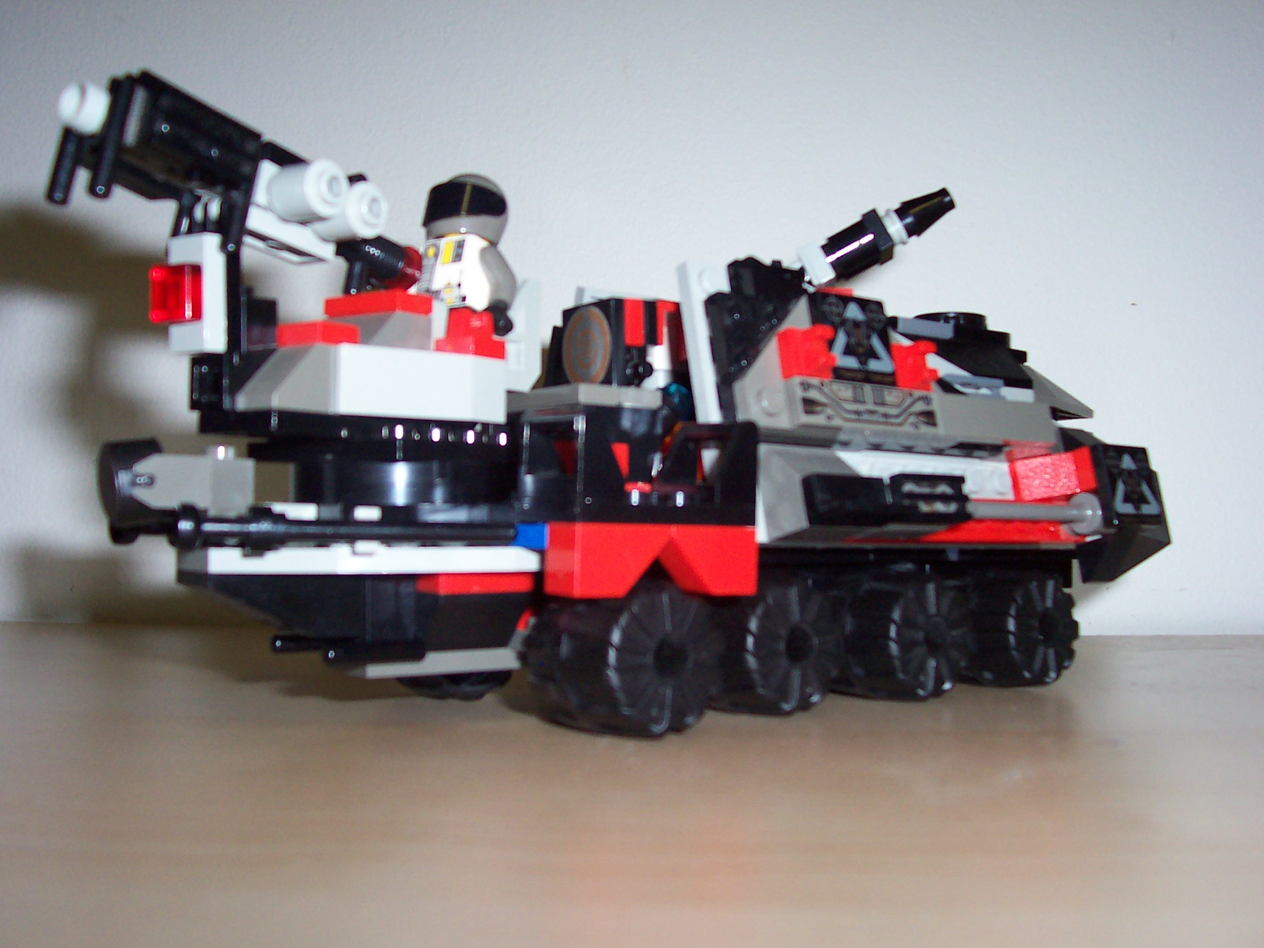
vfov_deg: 38.7
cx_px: 632
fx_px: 1351
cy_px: 474
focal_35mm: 37
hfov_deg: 50.1
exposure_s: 1/60
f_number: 2.8
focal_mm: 5.6
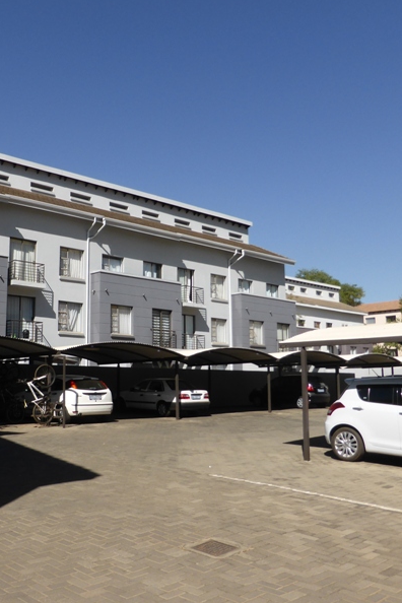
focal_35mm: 35
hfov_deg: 37.3
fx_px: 586
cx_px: 120
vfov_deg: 54.4
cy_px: 302
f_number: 3.3
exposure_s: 1/1300
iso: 100
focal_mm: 4.3
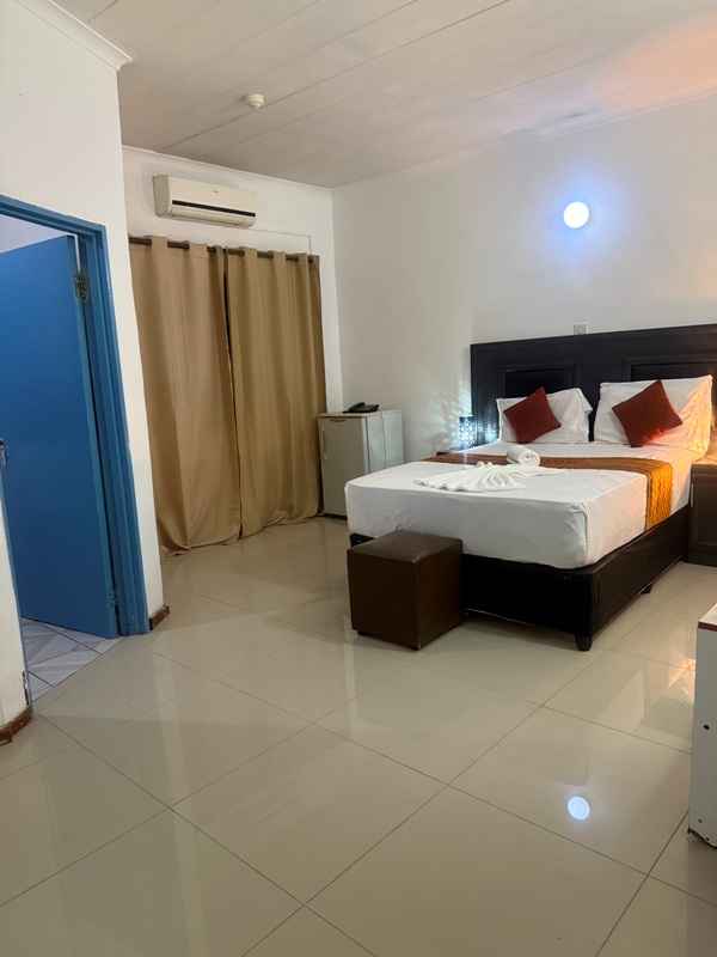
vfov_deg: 71.6
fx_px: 663
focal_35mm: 24
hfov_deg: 56.8
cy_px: 478
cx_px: 358
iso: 500
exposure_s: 1/50
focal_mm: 6.76
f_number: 1.78
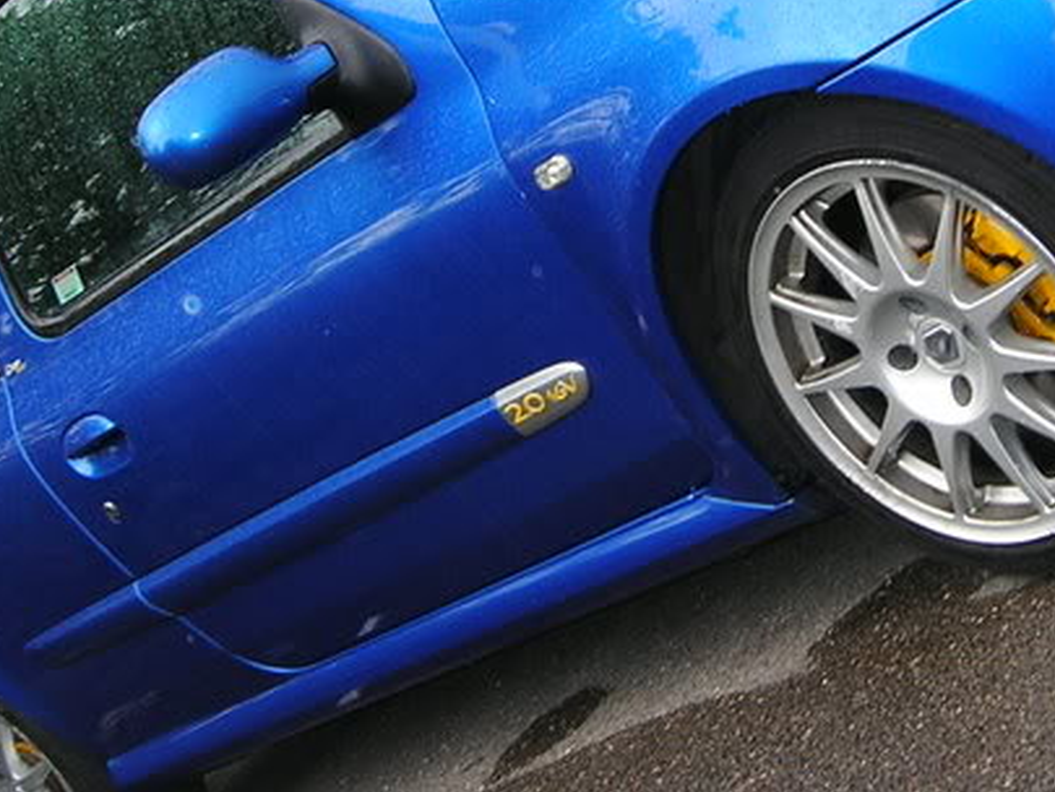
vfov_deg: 15.3
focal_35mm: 96
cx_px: 774
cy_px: 148
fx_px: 2927
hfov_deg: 20.3
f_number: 2.8
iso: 64
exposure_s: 1/30
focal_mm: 7.8
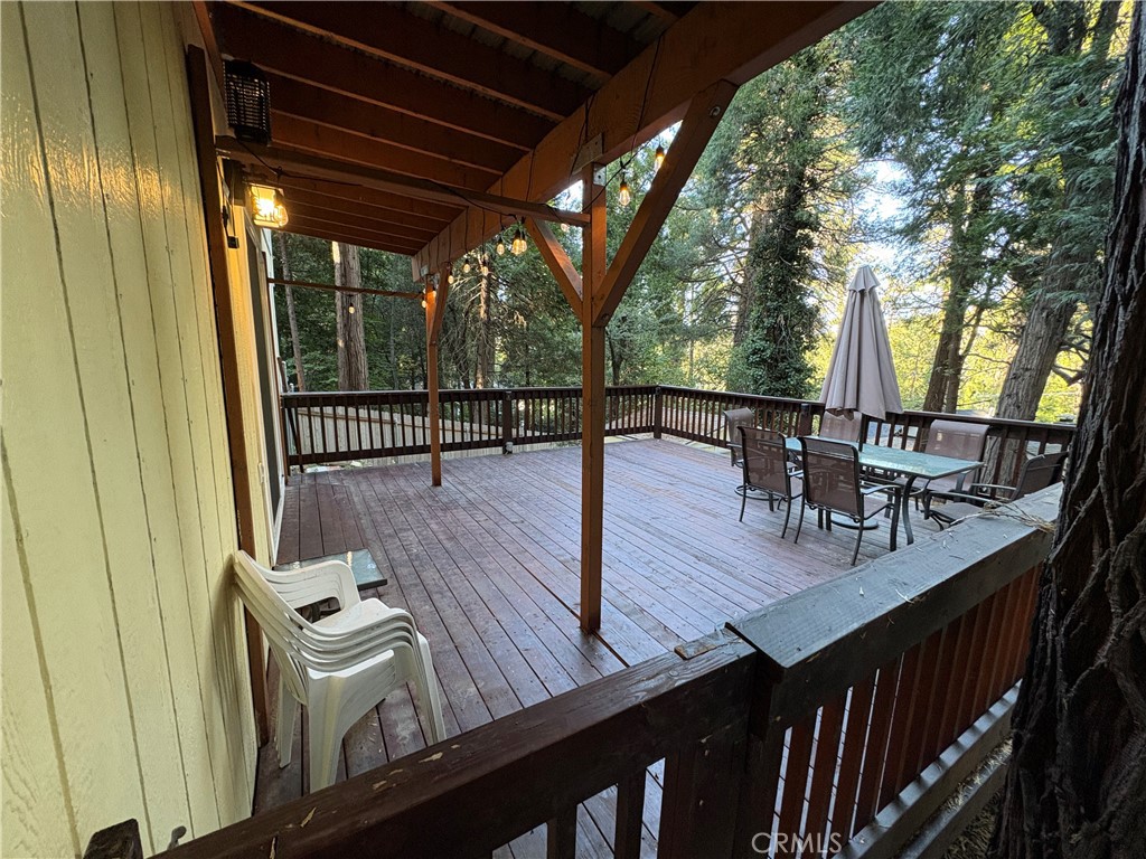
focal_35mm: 14
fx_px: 463
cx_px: 573
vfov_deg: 85.7
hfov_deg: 102.1
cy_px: 430
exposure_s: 1/60
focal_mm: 2.22
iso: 320
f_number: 2.2
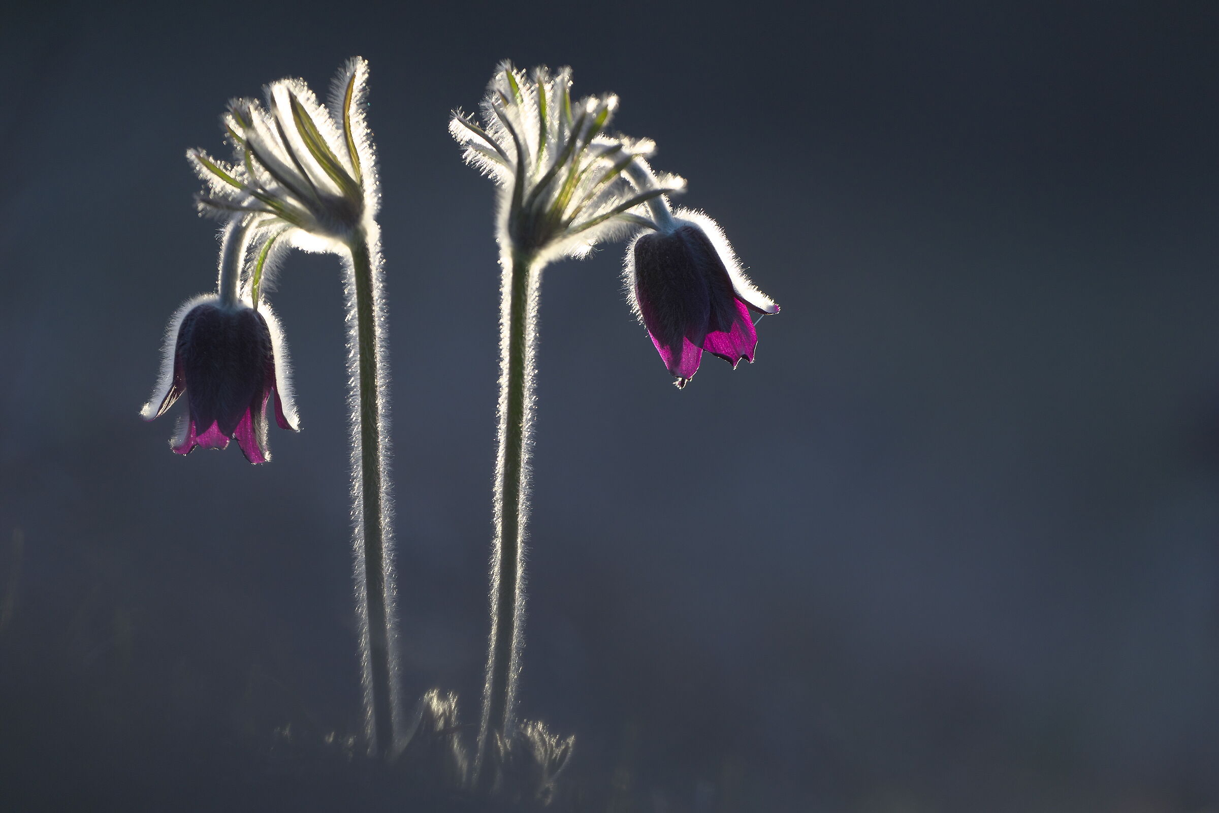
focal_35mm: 400
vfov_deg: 3.4
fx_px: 13543
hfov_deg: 5.2
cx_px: 610
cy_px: 406
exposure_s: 1/30
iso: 800
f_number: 5.6
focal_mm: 400
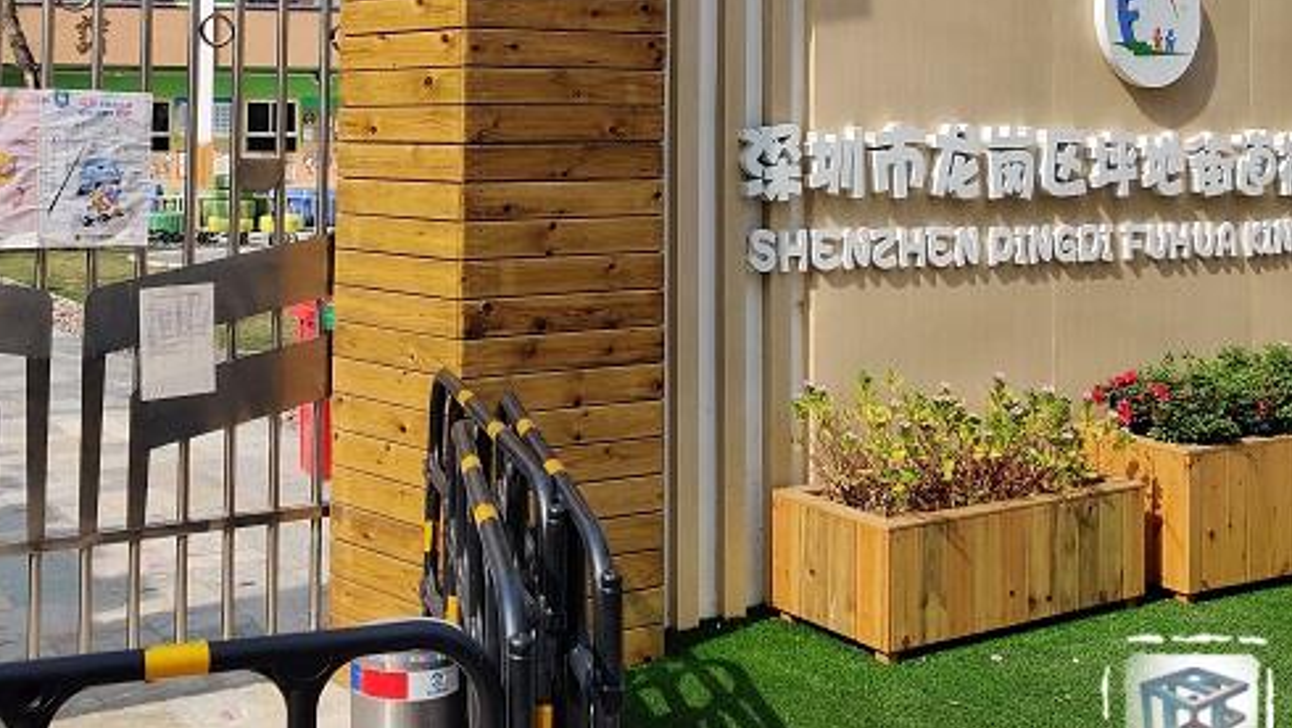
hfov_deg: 42.6
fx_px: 1645
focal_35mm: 48
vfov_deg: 24.3
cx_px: 504
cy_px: 95
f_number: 1.75
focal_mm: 4.75
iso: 125
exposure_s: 1/2398
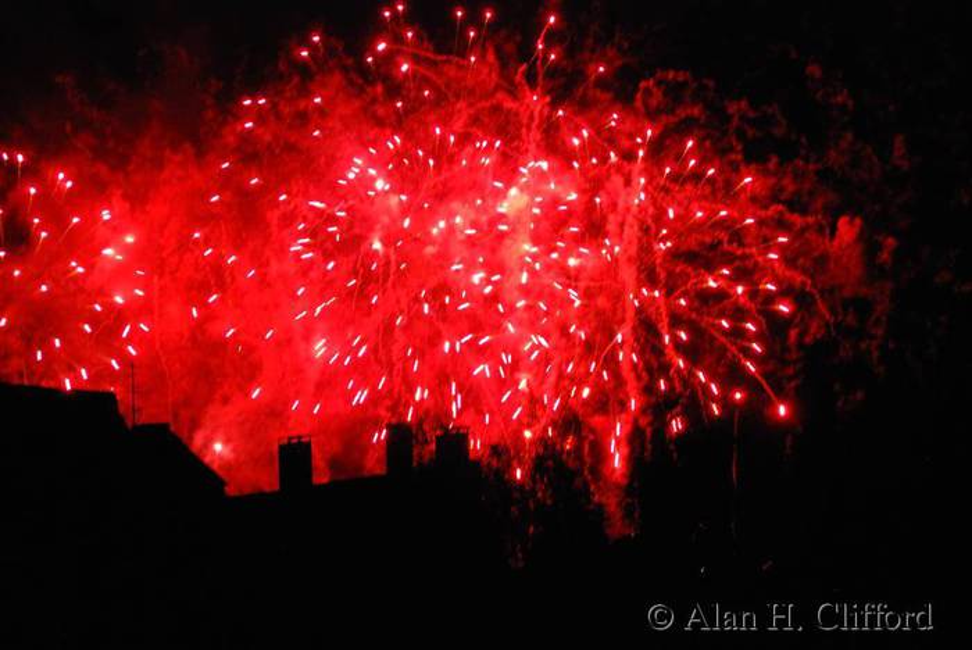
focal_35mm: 142
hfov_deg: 14.4
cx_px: 486
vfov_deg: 9.6
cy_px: 325
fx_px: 3851
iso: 1000
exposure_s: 1/30
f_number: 5.3
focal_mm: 95
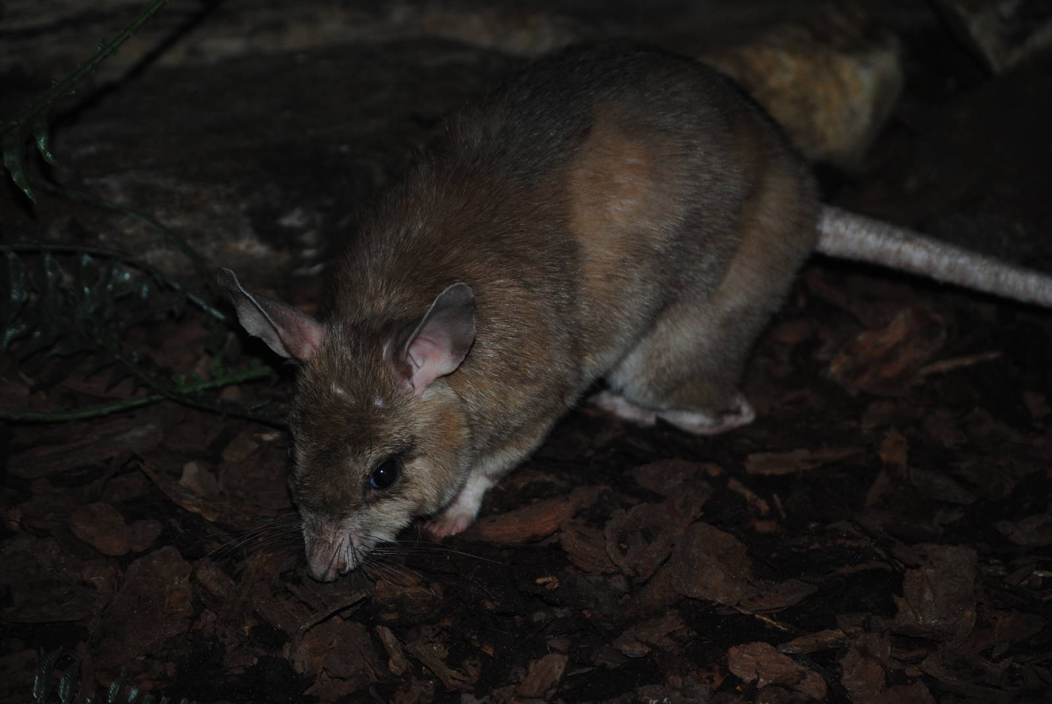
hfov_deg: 20.0
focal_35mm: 102
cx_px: 526
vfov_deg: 13.5
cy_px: 352
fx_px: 2984
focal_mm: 68
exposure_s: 1/60
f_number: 4.2
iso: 200
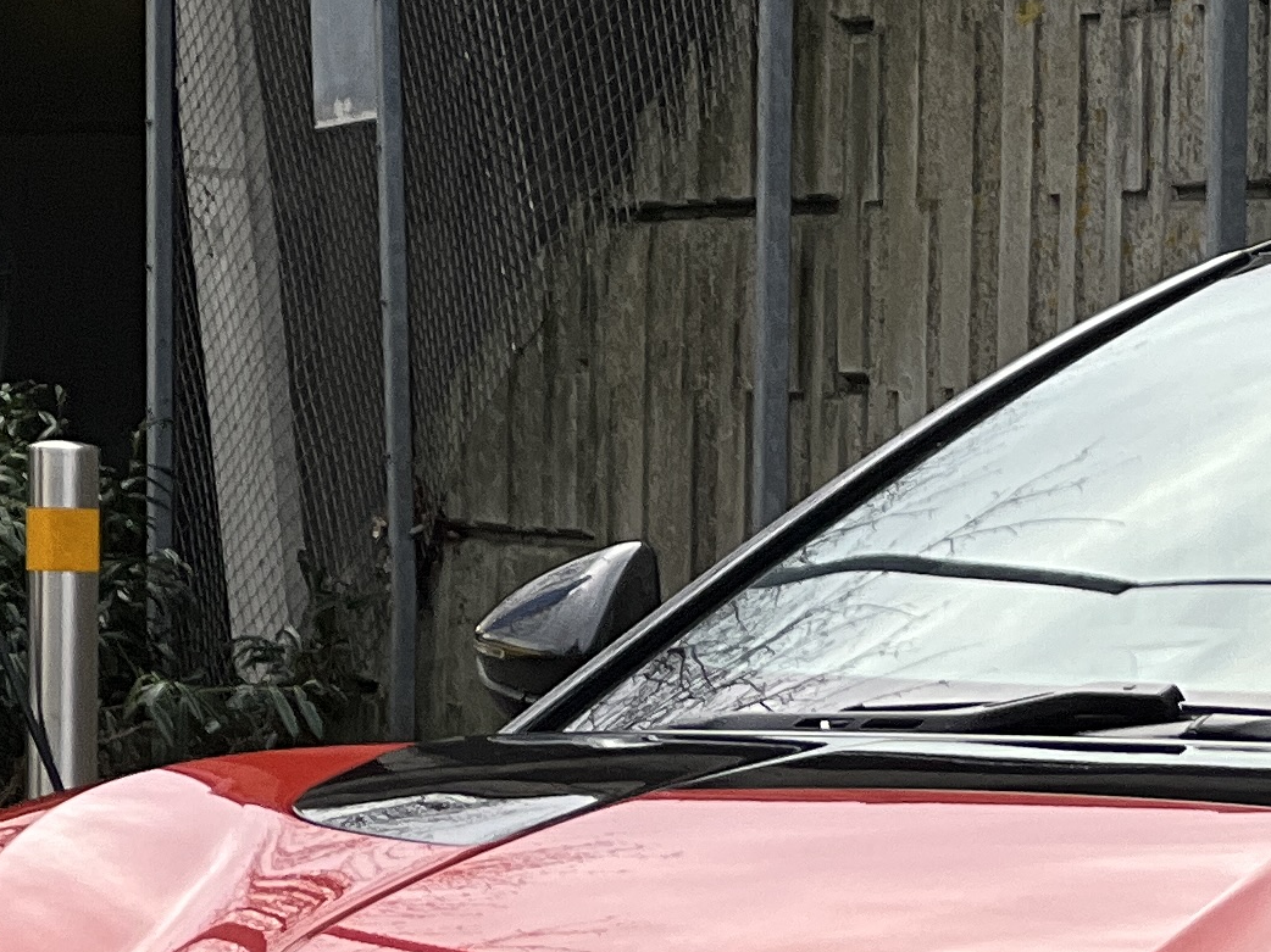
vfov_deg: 5.0
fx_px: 10939
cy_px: 1195
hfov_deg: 6.6
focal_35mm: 298
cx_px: 1683
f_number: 2.8
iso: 32
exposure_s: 1/121
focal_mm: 9
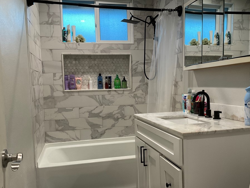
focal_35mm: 33
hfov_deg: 55.4
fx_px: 238
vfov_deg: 42.9
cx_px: 125
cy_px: 103
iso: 64
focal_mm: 3
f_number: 1.8
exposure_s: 1/60
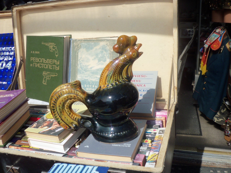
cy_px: 86
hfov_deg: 54.0
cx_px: 116
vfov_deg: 41.8
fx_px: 227
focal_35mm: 34
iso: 80
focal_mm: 5.7
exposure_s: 1/250
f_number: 8.8
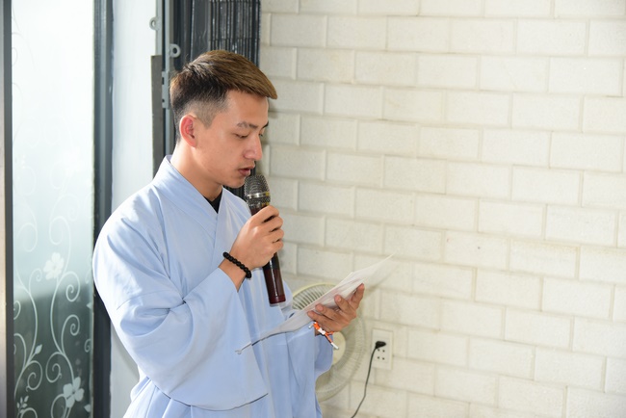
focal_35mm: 62
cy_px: 209
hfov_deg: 32.4
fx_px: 1079
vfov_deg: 21.9
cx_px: 313
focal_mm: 62
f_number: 4.5
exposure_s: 1/80
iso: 900
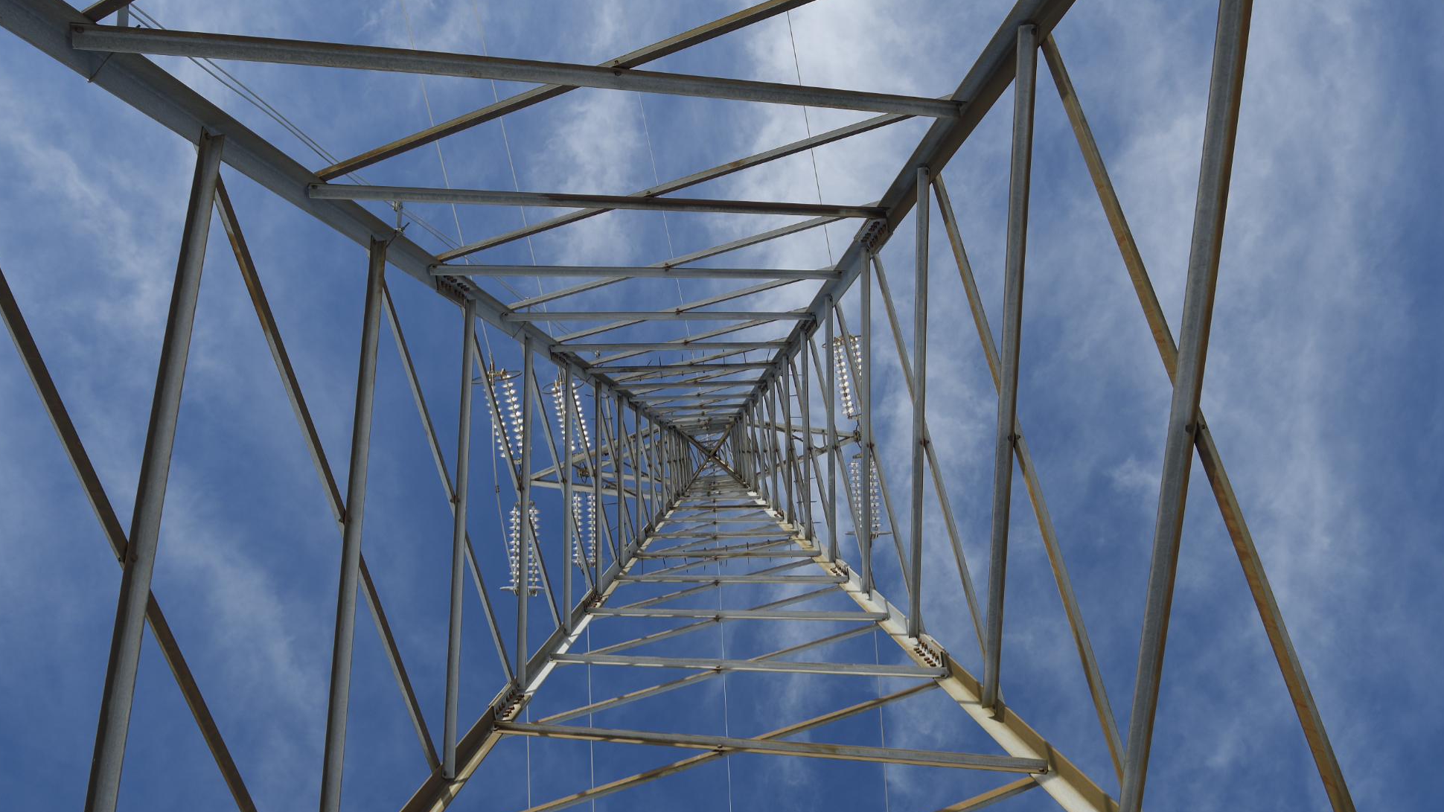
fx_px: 1054
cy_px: 468
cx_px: 721
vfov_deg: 42.0
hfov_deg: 68.8
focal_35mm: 28
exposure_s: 1/320
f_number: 7.1
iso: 100
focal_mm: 17
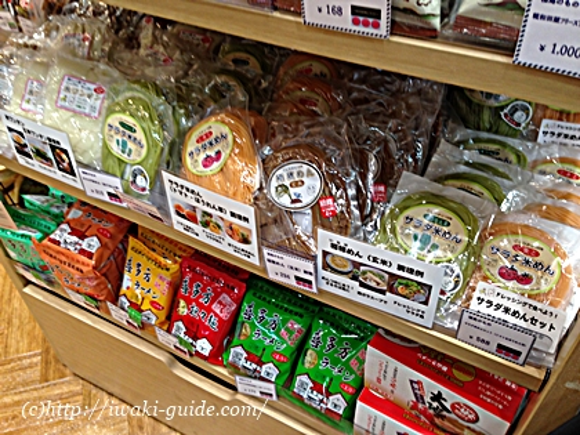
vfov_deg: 42.9
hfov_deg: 55.4
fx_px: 553
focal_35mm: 33
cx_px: 290
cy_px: 218
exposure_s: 1/20
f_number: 2.4
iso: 50
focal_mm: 4.13
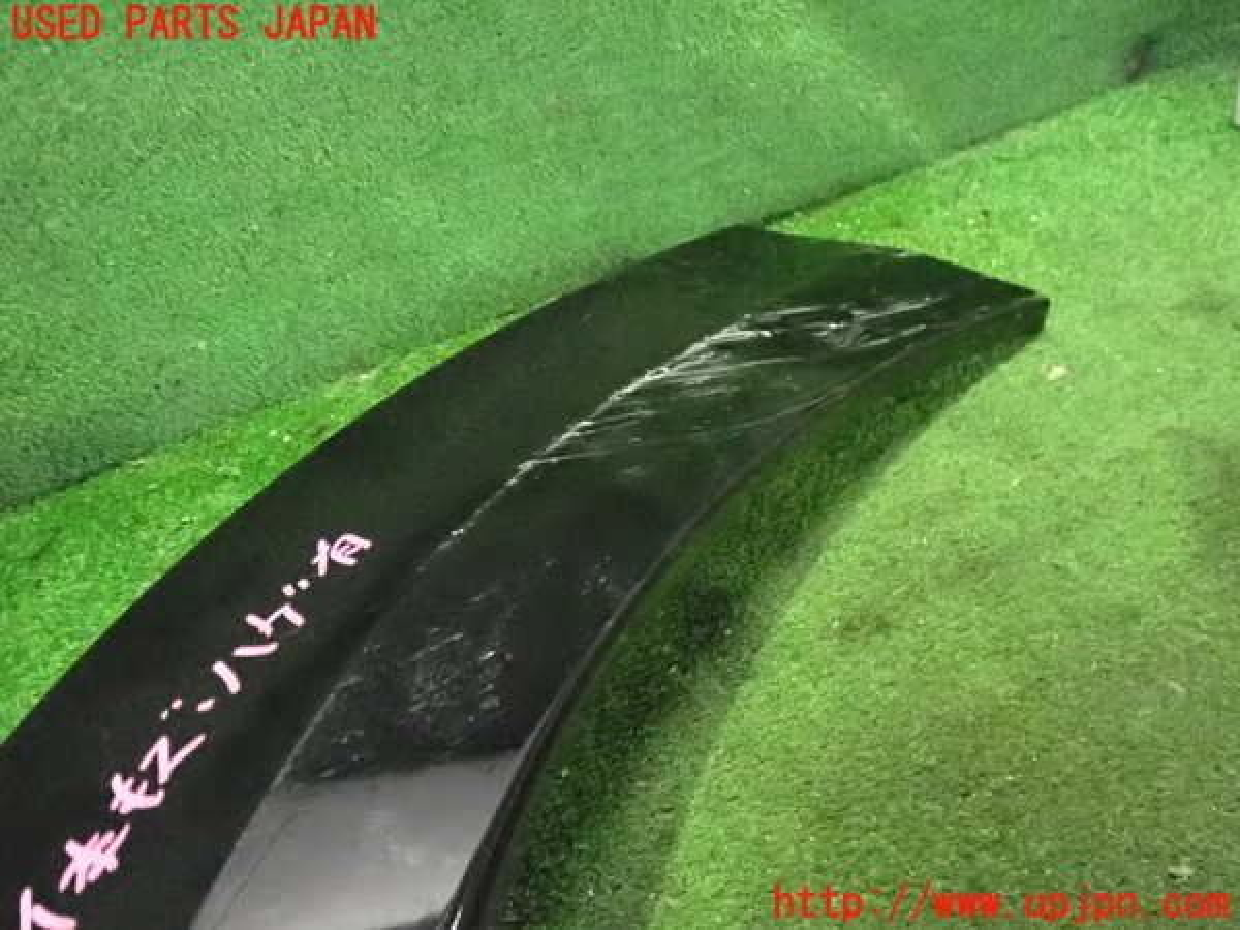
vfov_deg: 46.8
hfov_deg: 60.0
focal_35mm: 30
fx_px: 1075
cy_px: 465
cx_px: 620
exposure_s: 1/160
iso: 6400
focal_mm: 5.4
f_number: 2.3
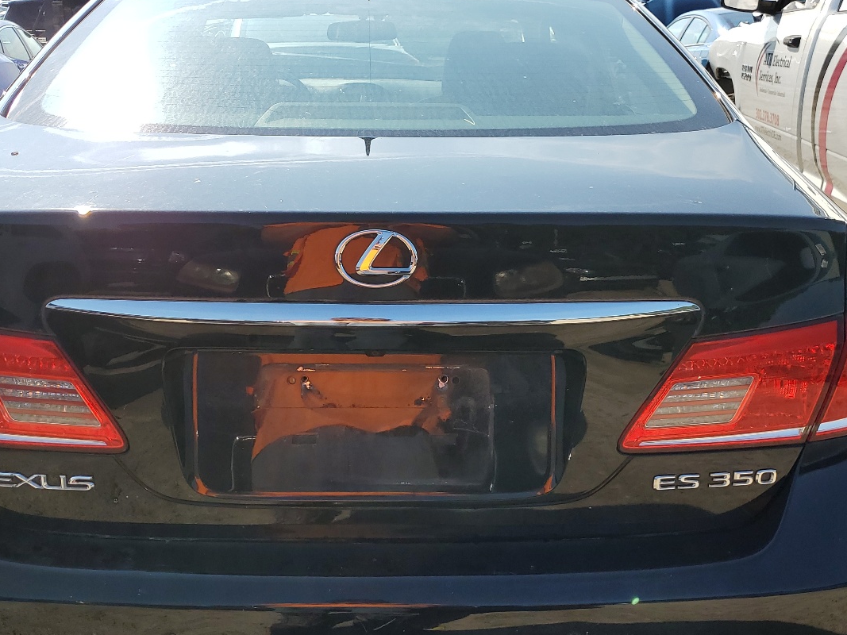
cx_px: 377
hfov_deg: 47.8
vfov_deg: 36.7
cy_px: 365
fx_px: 954
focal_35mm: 39
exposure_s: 1/2500
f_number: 1.5
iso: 50
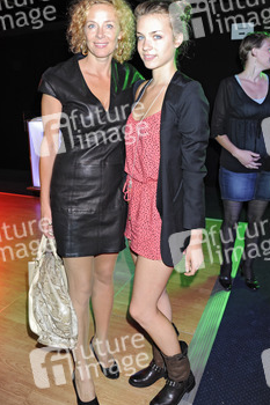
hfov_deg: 41.0
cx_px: 123
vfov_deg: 58.7
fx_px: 360
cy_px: 187
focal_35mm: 32
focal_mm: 28
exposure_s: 1/50
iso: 1250
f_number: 5.6
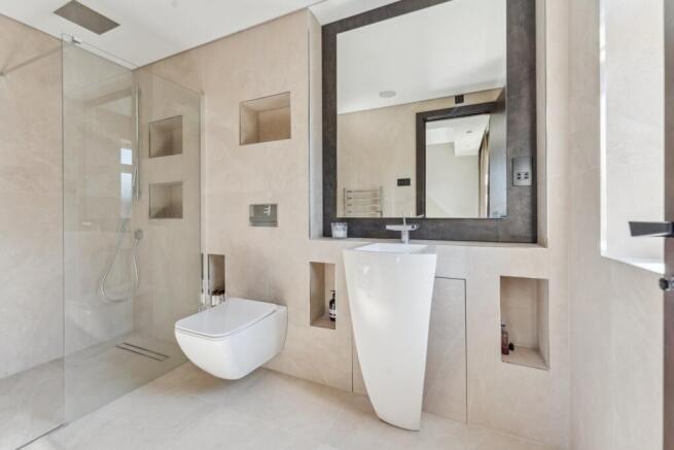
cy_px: 225
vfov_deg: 81.2
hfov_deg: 104.2
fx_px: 262
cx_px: 337
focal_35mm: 14
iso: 200
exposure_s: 1/15
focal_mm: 14
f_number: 9
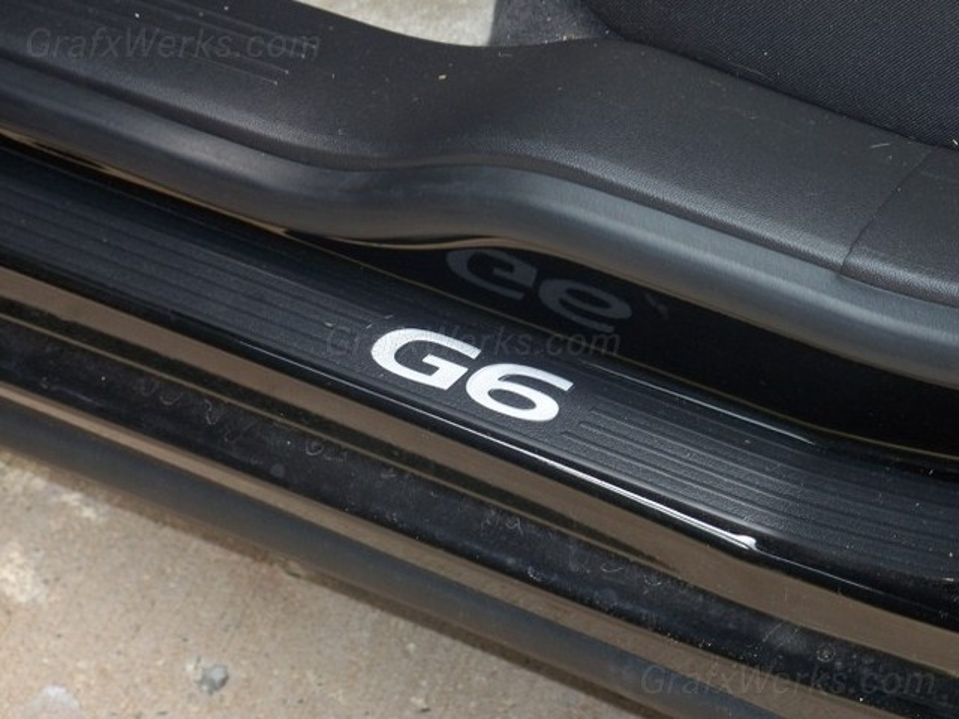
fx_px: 3131
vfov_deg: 13.1
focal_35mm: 113
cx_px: 480
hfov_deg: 17.4
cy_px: 360
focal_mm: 23.9
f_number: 3.6
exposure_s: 1/160
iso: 125
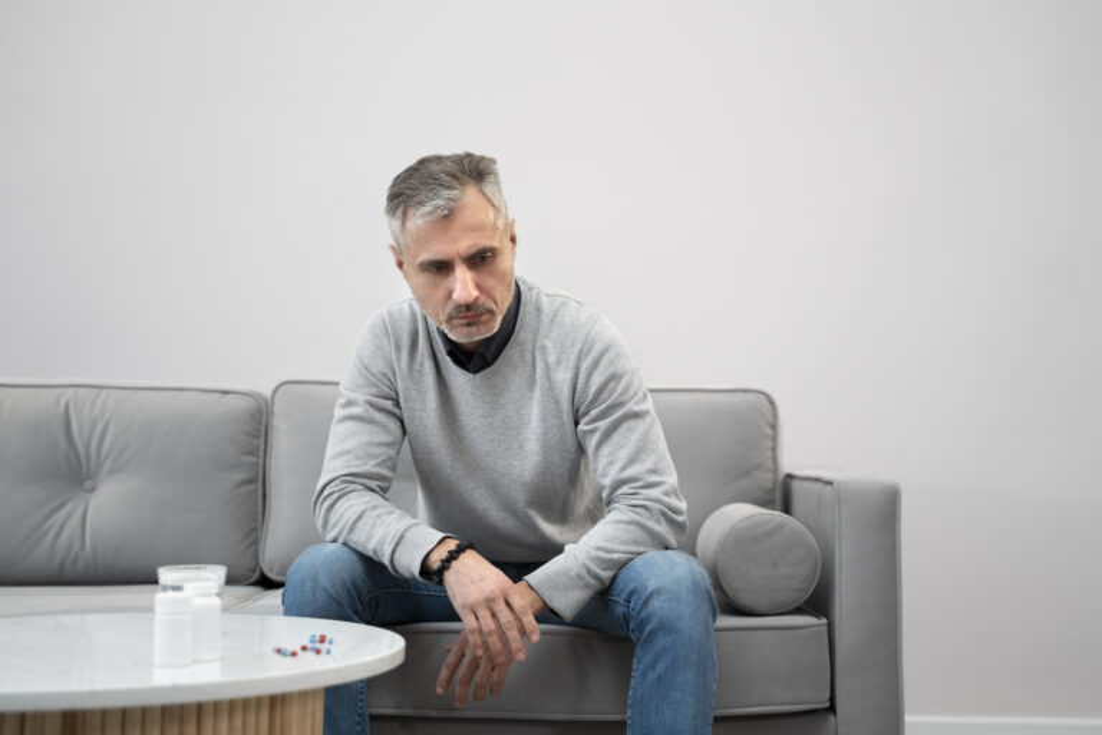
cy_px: 368
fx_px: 1653
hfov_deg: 36.9
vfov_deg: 25.1
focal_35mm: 54
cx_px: 551
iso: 640
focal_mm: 54
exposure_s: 1/160
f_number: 2.8
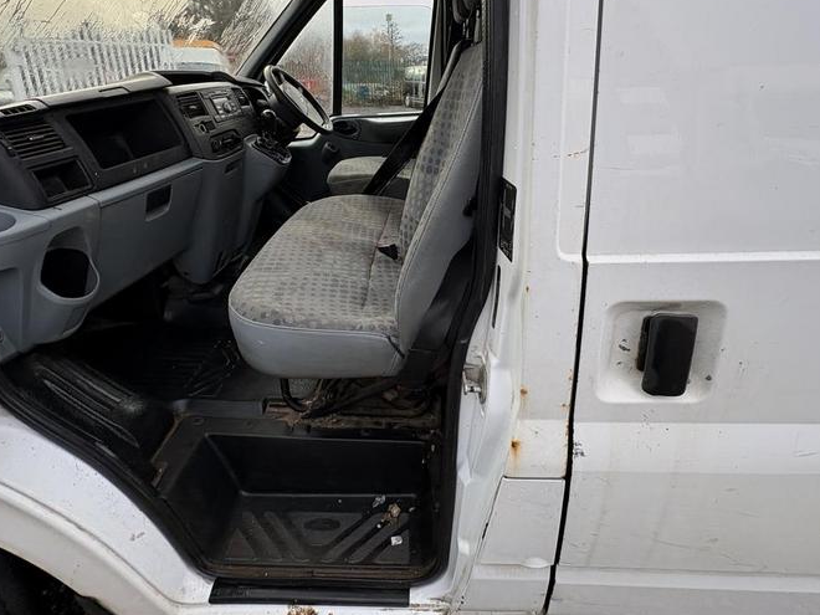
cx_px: 401
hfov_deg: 84.7
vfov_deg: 67.3
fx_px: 450
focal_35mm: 19
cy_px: 220
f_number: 2.2
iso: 40
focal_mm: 2.22
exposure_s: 1/154
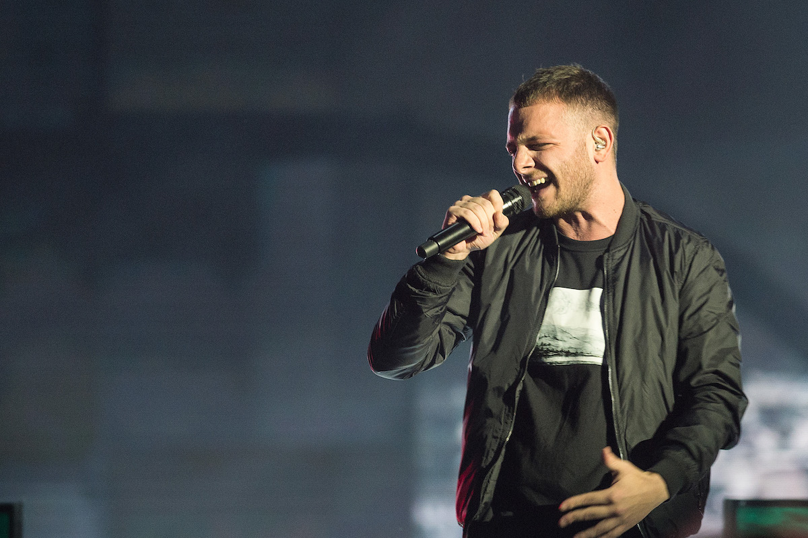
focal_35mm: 300
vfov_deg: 4.6
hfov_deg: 6.9
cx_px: 404
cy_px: 269
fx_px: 6730
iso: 1600
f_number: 4
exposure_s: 1/160
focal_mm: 300
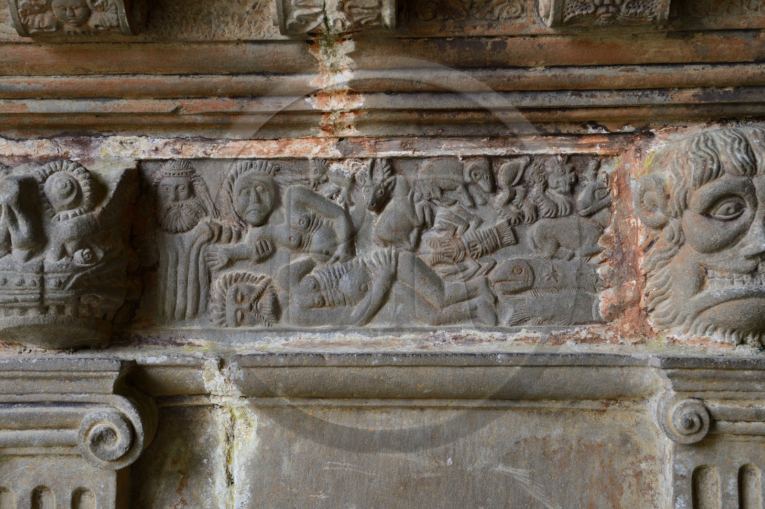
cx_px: 382
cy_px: 254
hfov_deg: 38.2
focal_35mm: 52
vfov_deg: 25.9
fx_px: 1104
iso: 800
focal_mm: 52
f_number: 6.3
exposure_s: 1/100
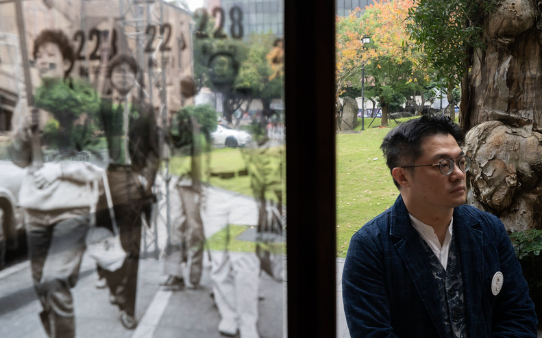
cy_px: 157
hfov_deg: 56.0
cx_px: 269
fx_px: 510
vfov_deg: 36.7
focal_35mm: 35
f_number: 10
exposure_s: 1/80
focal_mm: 33.5
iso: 2500
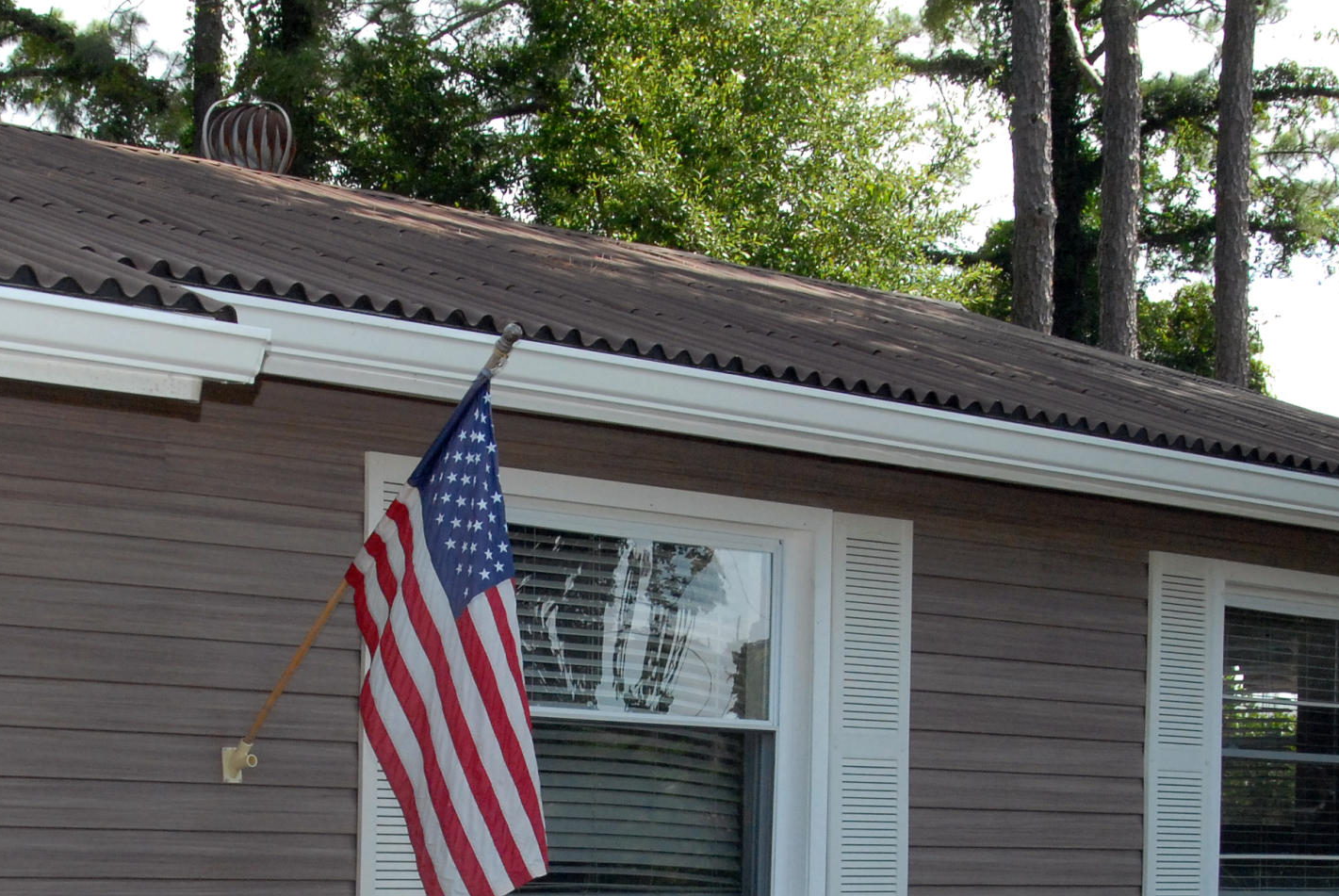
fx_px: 2830
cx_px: 458
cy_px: 840
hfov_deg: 26.5
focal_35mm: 76
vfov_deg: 17.7
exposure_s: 1/250
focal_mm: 24
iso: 640
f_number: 11
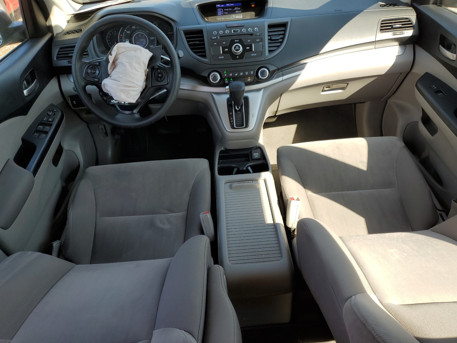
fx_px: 343
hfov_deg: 67.3
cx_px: 228
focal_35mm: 26
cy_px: 172
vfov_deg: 53.1
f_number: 1.5
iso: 50
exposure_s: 1/455
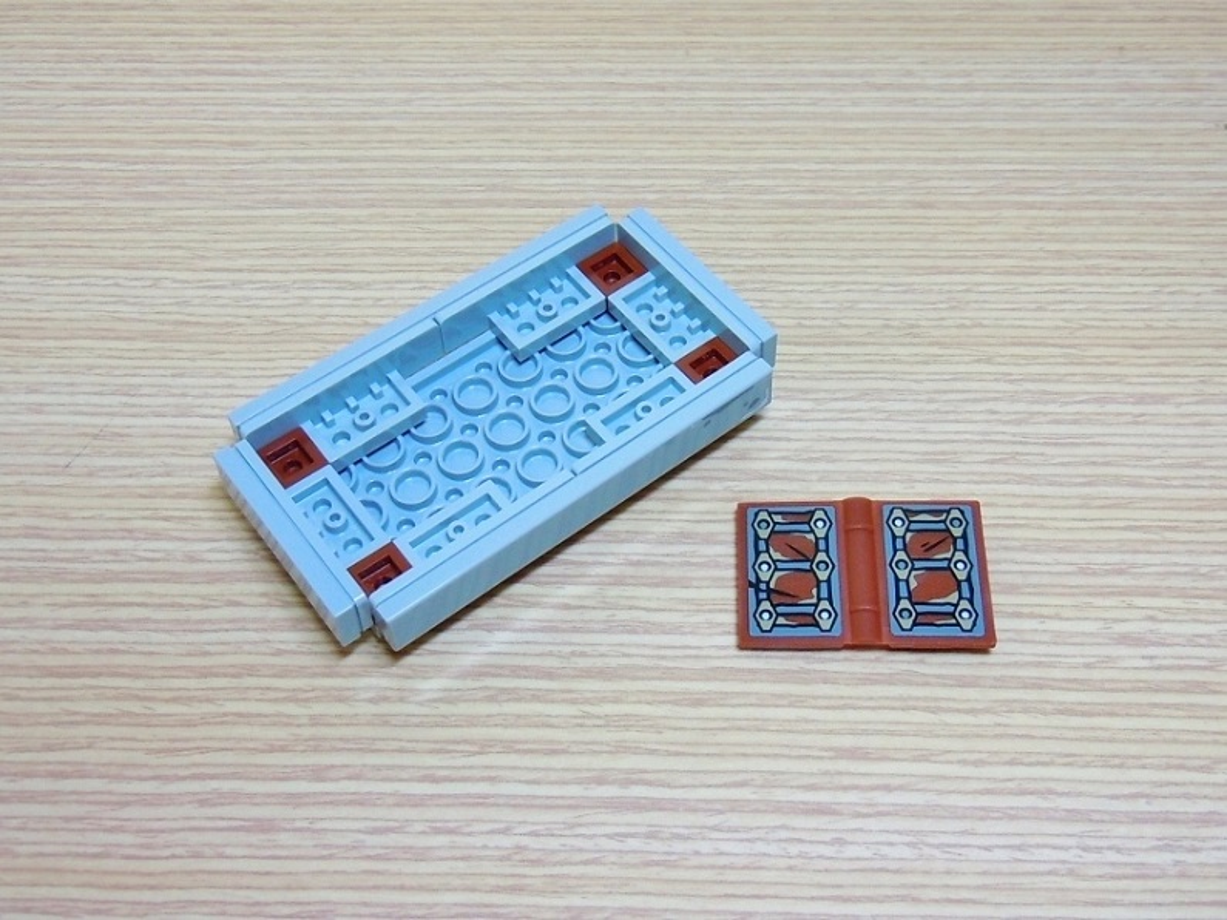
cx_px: 614
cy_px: 460
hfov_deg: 60.0
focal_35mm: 30
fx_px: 1063
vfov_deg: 46.8
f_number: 3.5
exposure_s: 1/15
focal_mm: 5.4
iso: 100
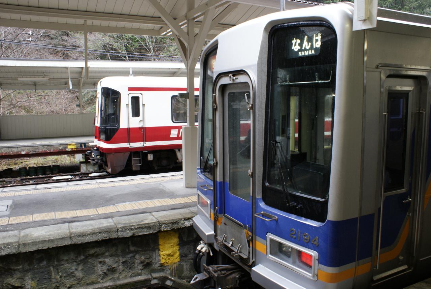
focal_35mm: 30
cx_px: 216
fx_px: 360
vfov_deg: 43.7
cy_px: 144
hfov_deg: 61.9
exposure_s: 1/20
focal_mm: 20
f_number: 9
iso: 400
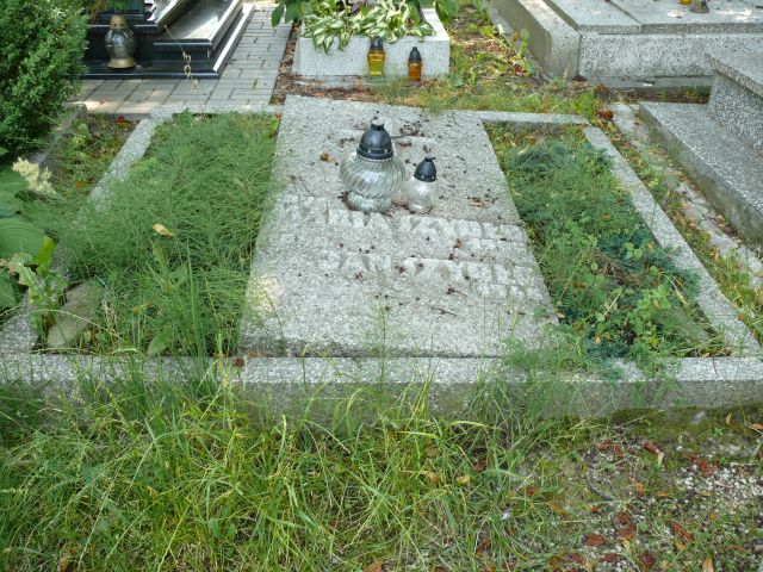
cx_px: 382
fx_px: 771
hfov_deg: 52.6
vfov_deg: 40.7
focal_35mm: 35
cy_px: 286
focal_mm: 7.4
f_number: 2.8
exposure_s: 1/60
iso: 100
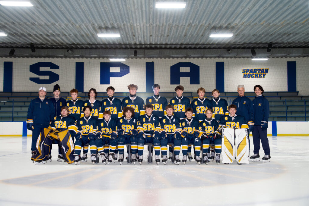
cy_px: 103
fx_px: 301
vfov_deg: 37.9
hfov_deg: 54.4
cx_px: 154
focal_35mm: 35
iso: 1250
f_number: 6.3
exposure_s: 1/50
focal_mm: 35
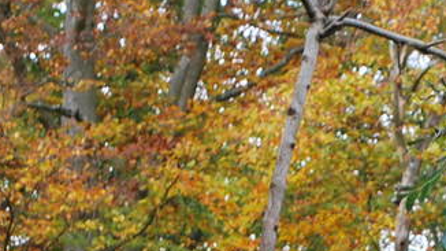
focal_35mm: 425
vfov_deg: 2.8
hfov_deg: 5.1
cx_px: 575
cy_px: 718
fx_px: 5019
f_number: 5.6
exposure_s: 1/60
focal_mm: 55
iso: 200
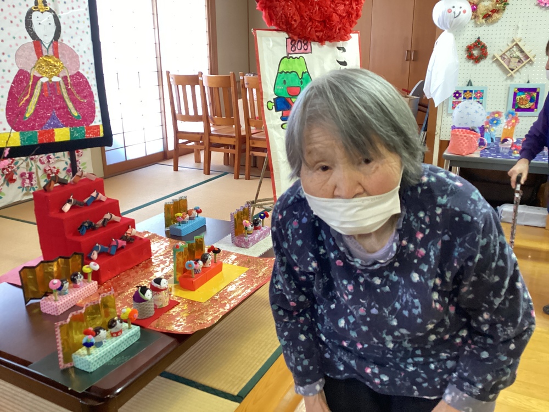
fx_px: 492
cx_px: 274
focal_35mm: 31
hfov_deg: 58.4
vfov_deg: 45.4
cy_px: 206
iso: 500
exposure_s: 1/25
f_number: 2.4
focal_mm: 3.3
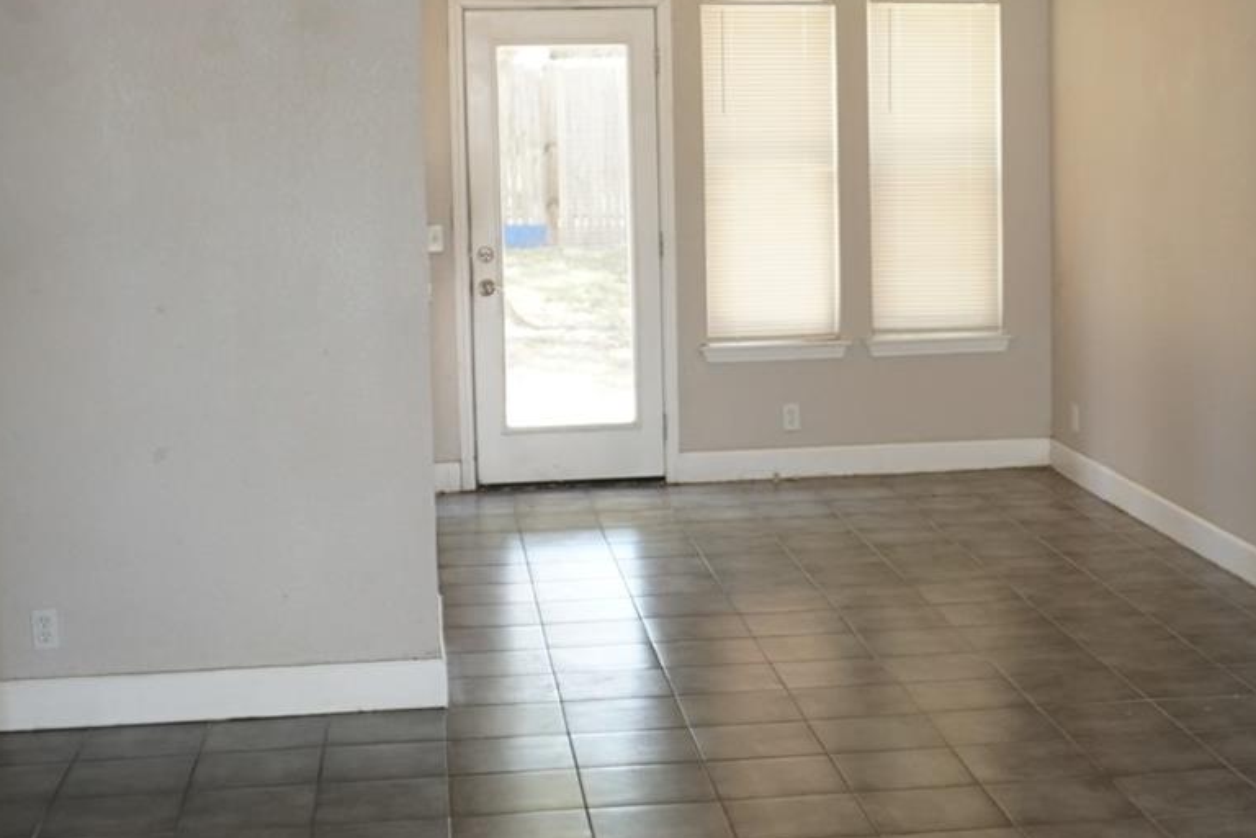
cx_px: 775
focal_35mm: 64
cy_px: 287
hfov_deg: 31.3
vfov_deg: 21.2
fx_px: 2233
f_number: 3.5
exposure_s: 1/60
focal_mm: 16
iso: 320
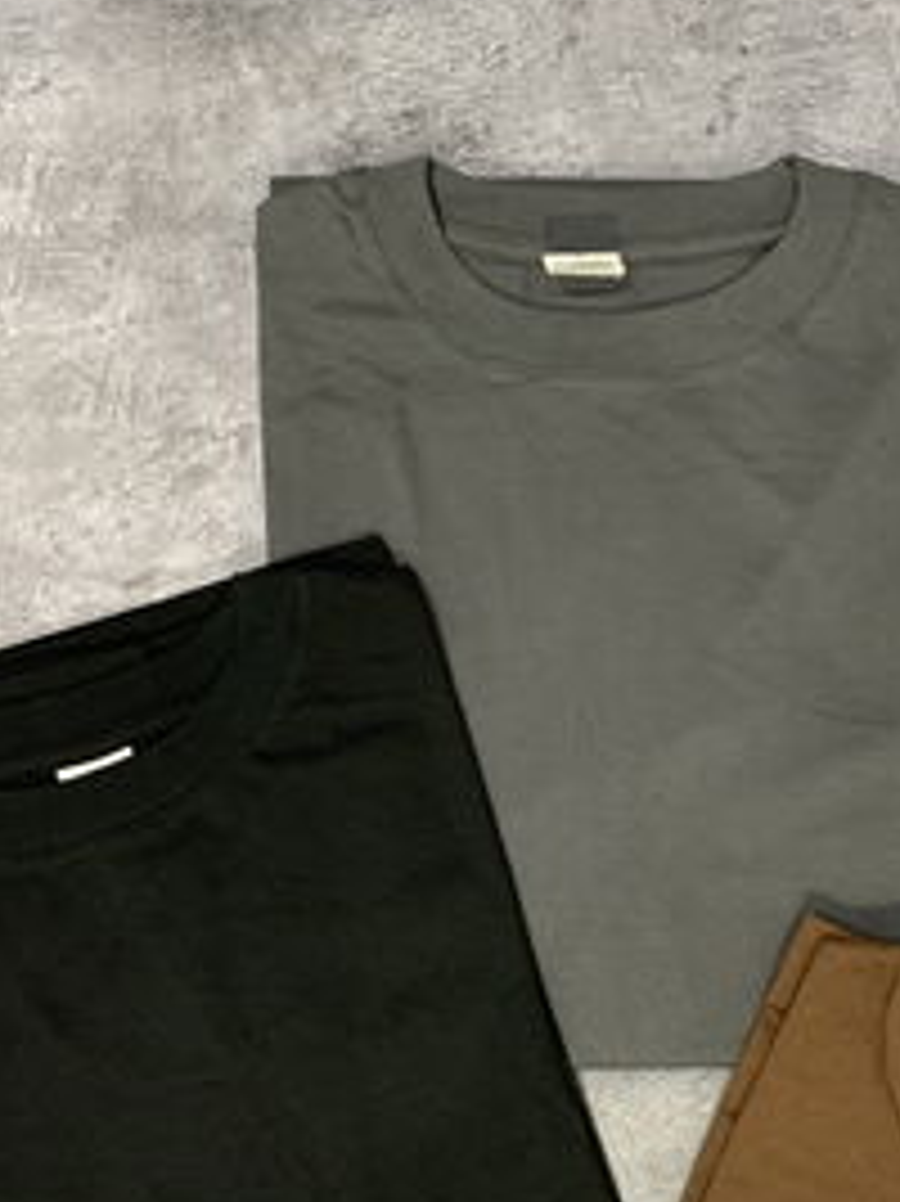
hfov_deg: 27.8
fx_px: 1804
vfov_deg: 36.1
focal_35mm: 52
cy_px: 876
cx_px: 598
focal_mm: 4.25
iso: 320
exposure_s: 1/50
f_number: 1.8
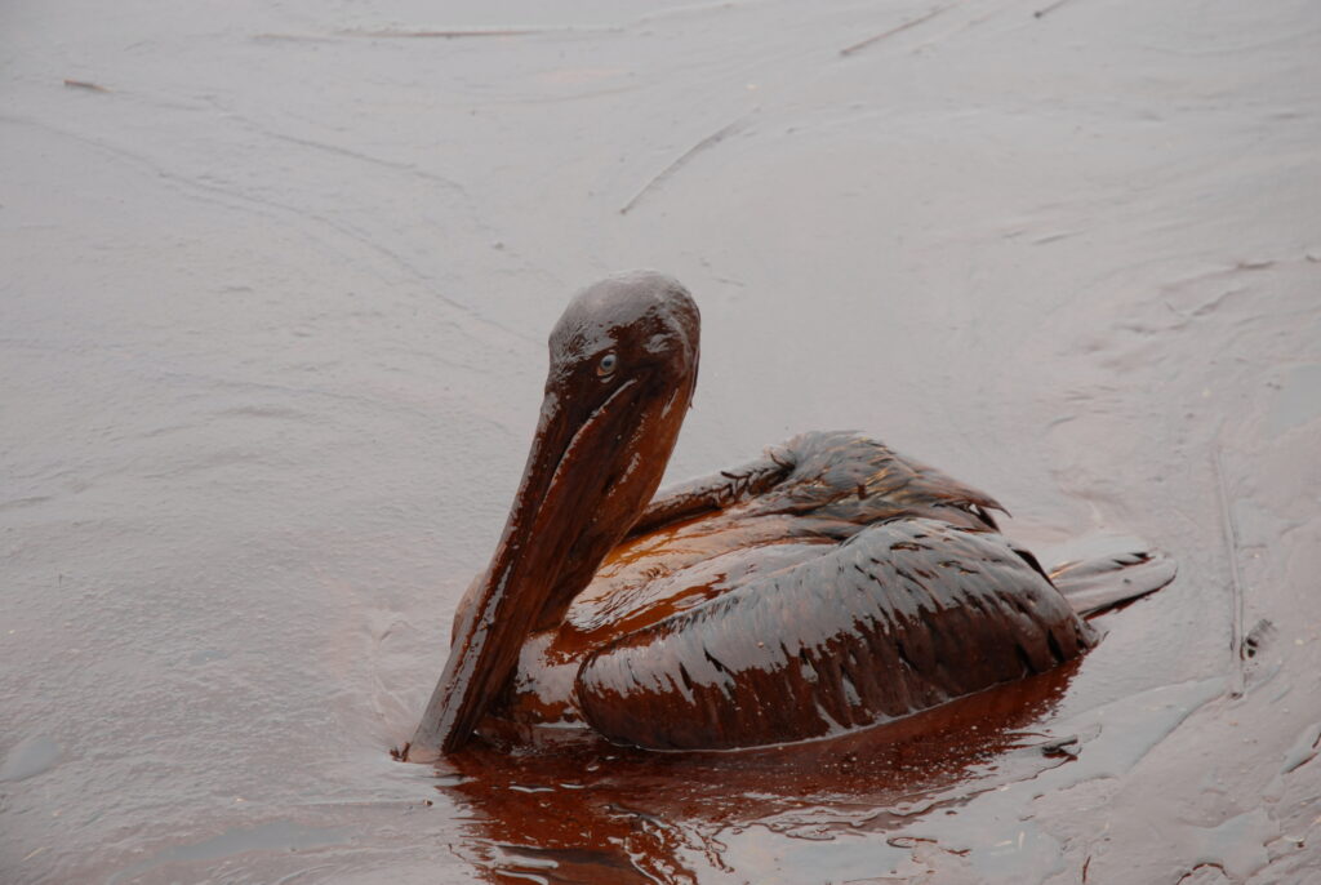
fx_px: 3858
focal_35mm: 105
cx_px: 660
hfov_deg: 19.4
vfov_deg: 13.1
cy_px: 442
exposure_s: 1/160
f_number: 6.3
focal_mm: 70
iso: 100
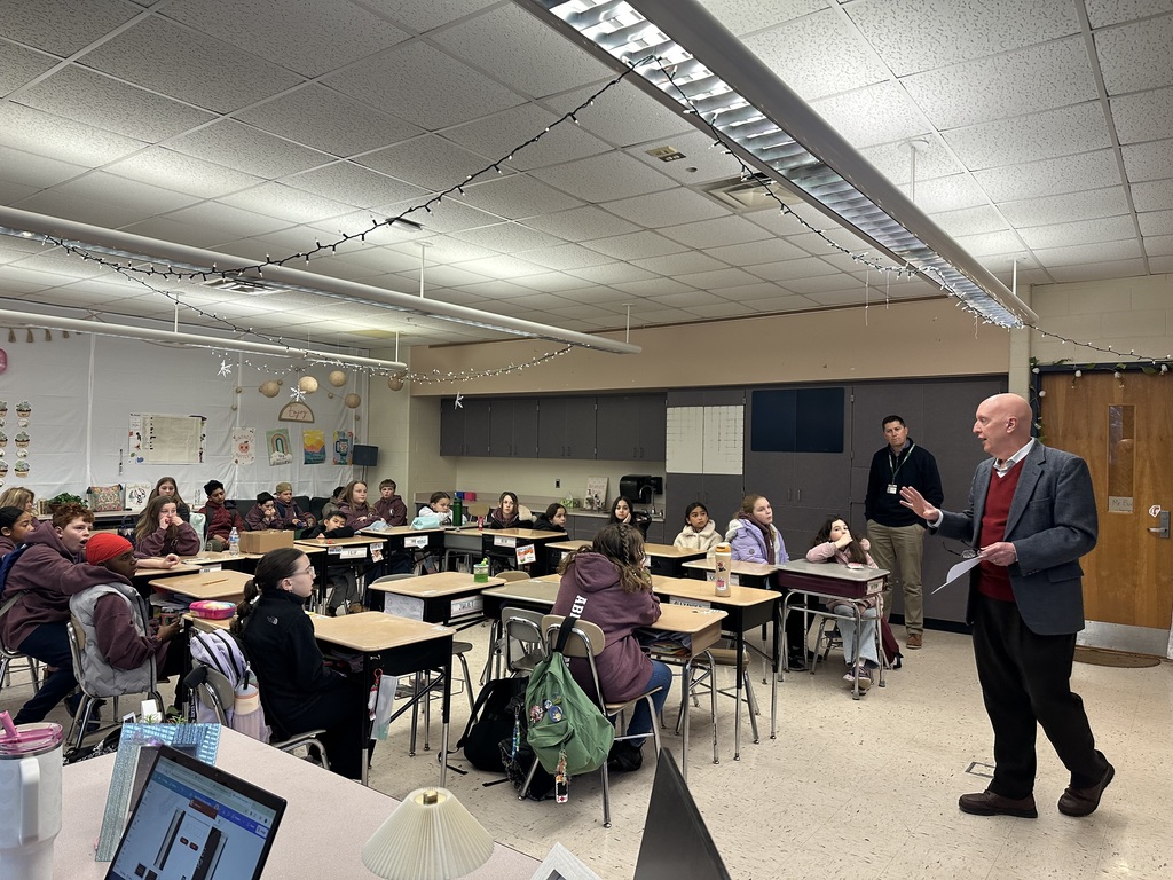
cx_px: 586
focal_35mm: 24
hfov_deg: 71.6
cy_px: 440
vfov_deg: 56.8
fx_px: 813
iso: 160
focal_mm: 6.86
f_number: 1.78
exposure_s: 1/120
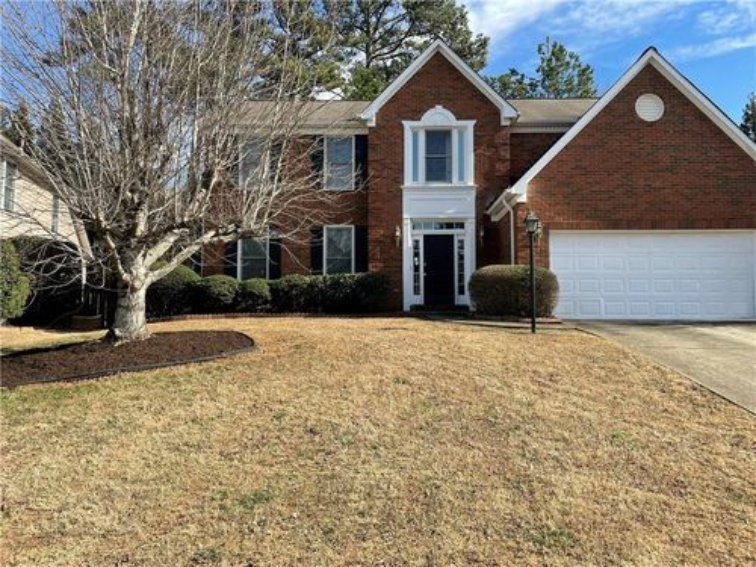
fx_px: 568
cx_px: 378
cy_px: 284
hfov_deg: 67.3
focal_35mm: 26
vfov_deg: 53.1
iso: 32
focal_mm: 4.2
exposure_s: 1/2000
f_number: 1.6
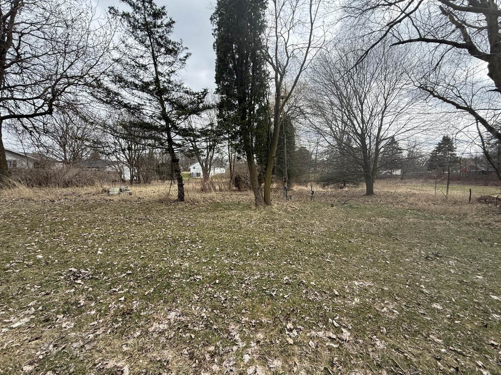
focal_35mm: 14
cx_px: 250
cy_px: 188
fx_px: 203
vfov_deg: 85.7
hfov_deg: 102.1
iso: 50
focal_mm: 2.22
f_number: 2.2
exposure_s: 1/770
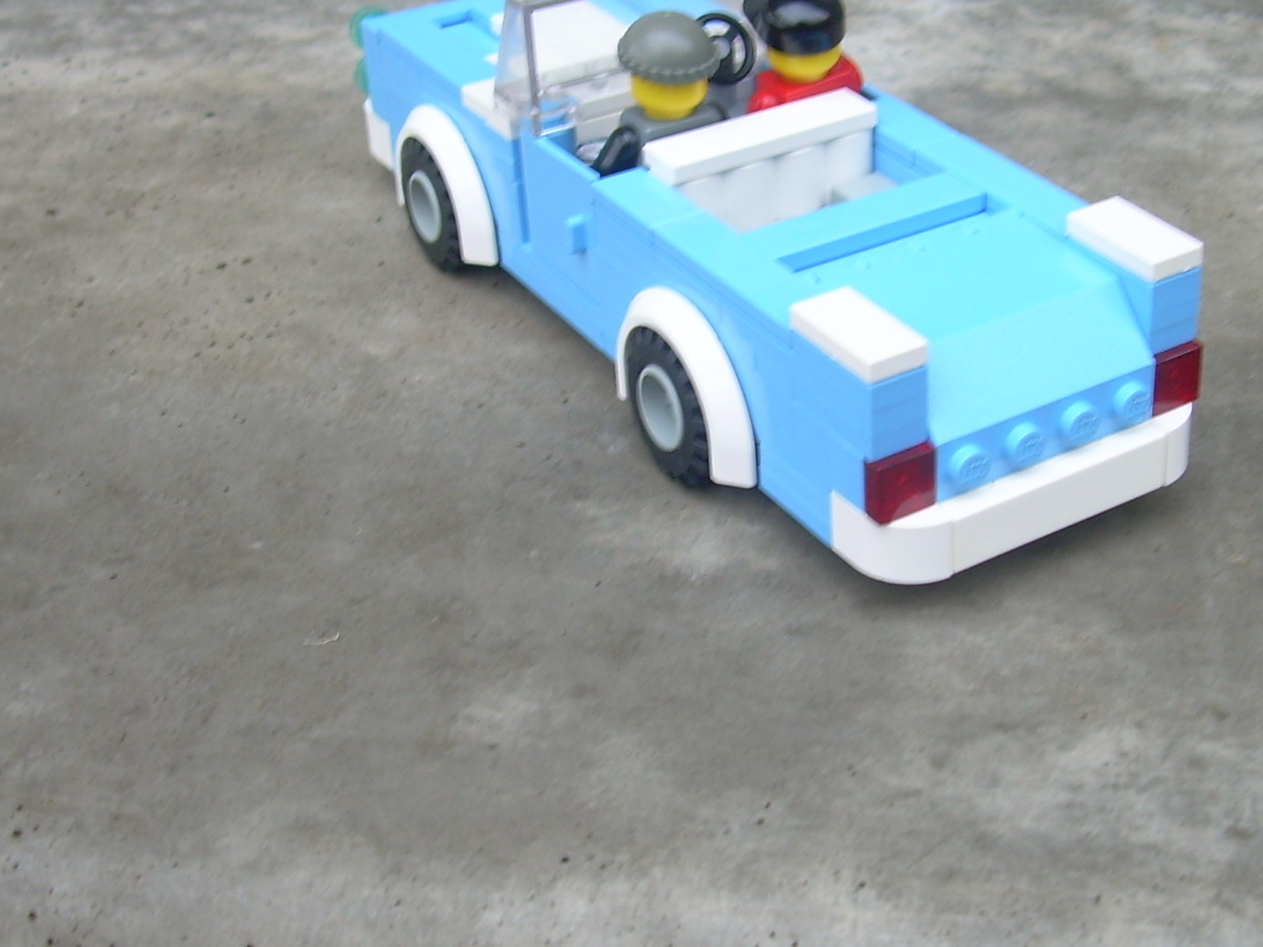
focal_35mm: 58
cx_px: 774
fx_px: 2116
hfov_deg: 33.1
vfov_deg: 25.2
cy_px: 392
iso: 50
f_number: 2.8
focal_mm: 6.3
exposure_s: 1/14.7
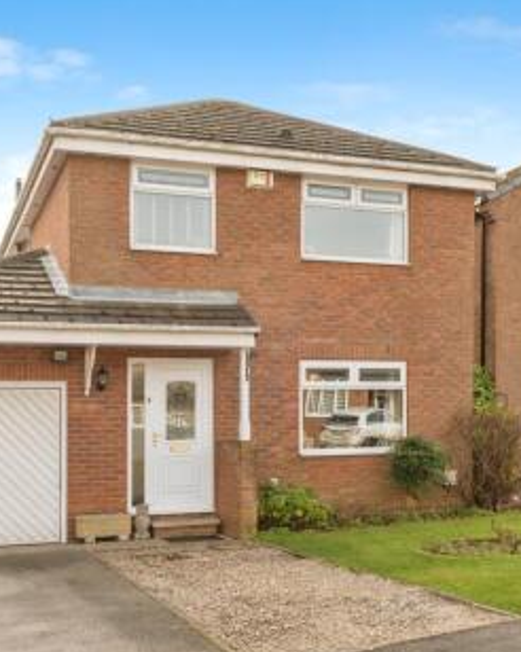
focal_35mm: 42
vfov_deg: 43.8
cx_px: 232
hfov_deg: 35.6
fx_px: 810
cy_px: 327
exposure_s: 1/640
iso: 320
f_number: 8
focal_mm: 29
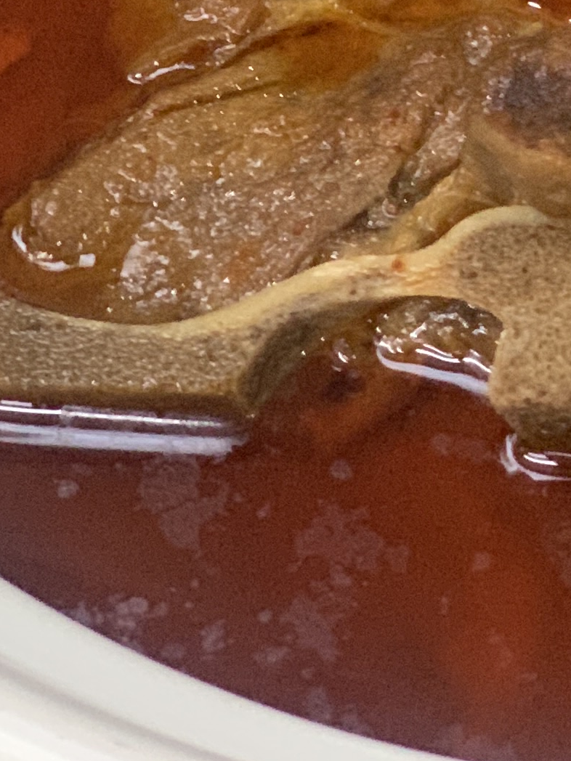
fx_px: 4399
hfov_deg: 7.3
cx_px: 748
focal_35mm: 200
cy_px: -641
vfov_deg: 9.4
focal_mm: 6
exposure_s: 1/50
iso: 200
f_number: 2.4
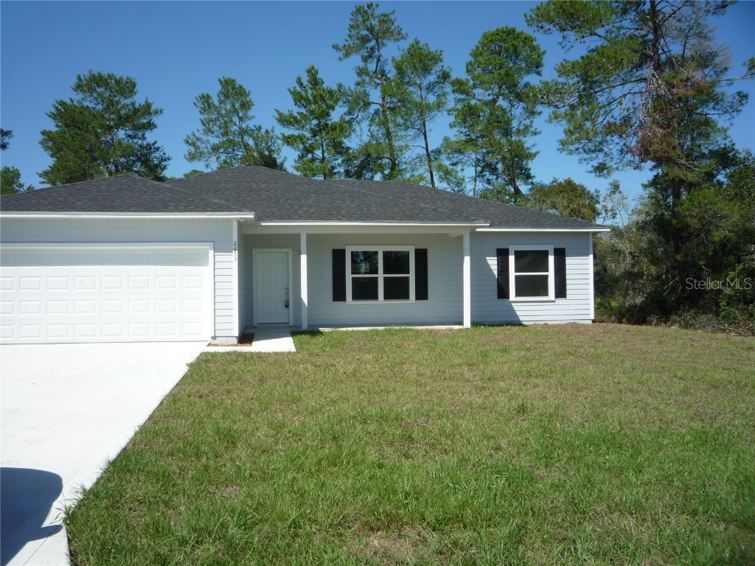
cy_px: 283
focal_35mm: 30
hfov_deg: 60.0
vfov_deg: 46.8
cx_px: 378
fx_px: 654
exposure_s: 1/400
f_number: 5.6
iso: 100
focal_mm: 5.2
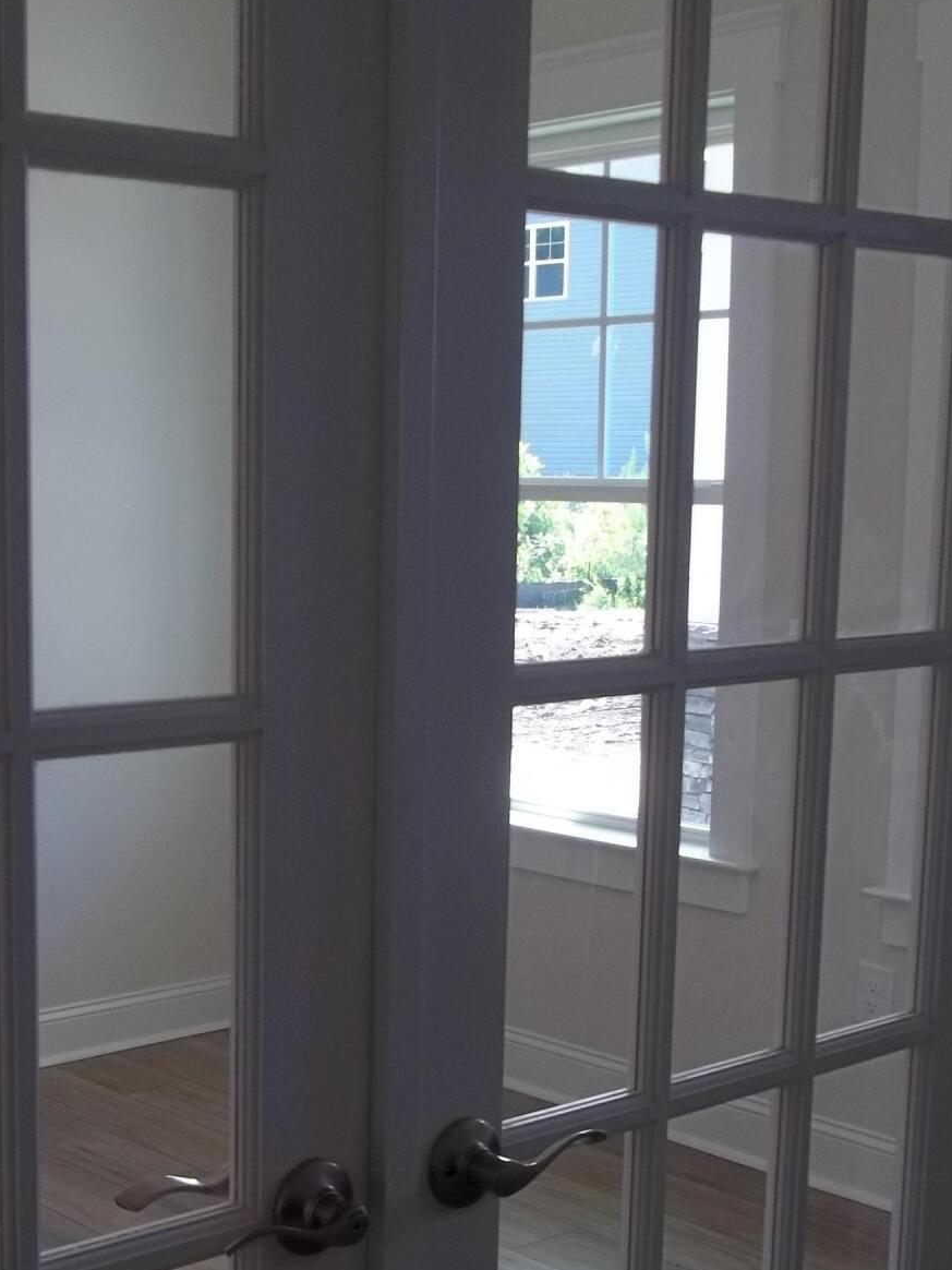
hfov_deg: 26.3
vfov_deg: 34.7
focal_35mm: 55
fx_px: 2017
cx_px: 273
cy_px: 798
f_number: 2.9
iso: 64
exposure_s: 1/60
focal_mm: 5.7
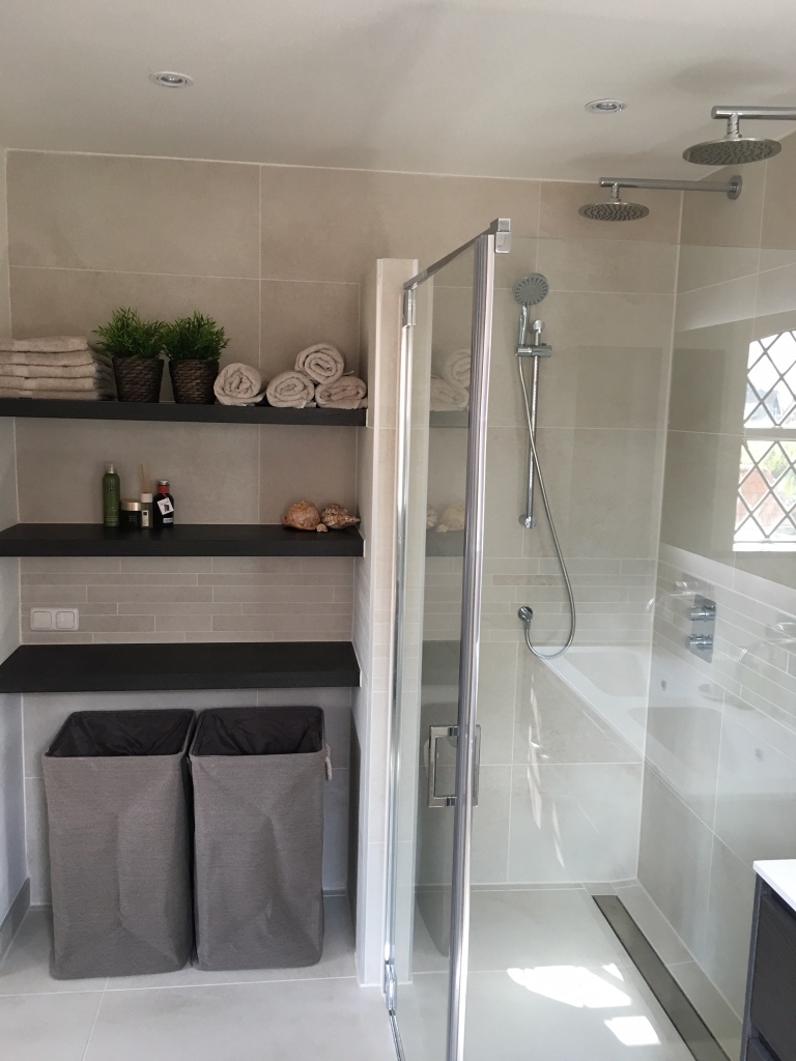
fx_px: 889
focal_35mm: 29
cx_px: 398
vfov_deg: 61.7
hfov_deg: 48.2
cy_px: 530
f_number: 2.2
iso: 50
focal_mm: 4.15
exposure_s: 1/33
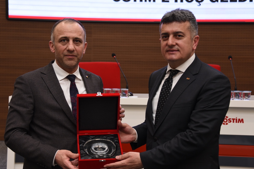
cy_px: 81
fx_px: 522
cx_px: 113
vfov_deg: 18.4
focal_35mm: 74
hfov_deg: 27.3
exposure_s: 1/125
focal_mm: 65
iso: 800
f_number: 4.8
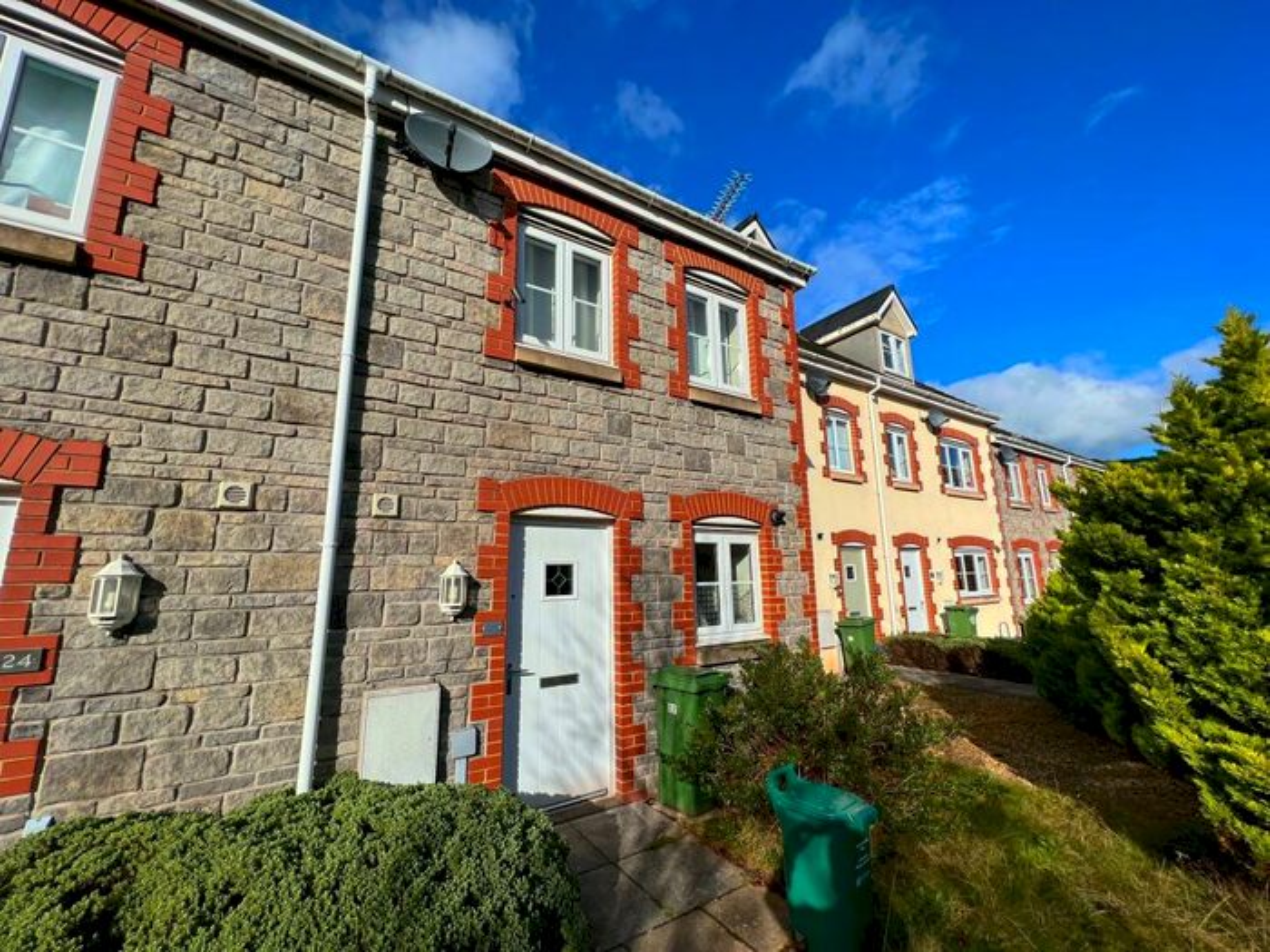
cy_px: 476
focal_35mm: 13
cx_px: 635
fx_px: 477
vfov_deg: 89.9
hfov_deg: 106.2
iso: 32
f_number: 1.8
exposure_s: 1/3215
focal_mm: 1.57
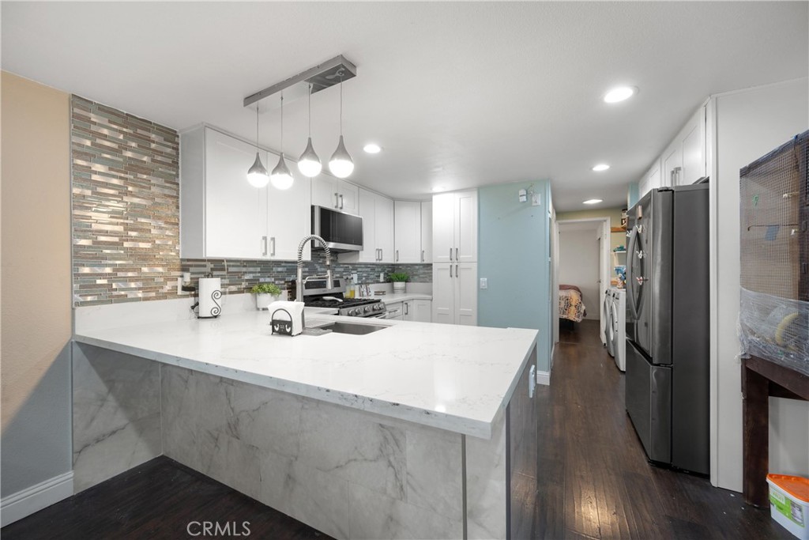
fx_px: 315
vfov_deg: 81.2
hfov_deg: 104.2
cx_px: 404
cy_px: 270
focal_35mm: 14
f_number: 8
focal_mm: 14
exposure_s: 1/3
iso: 100
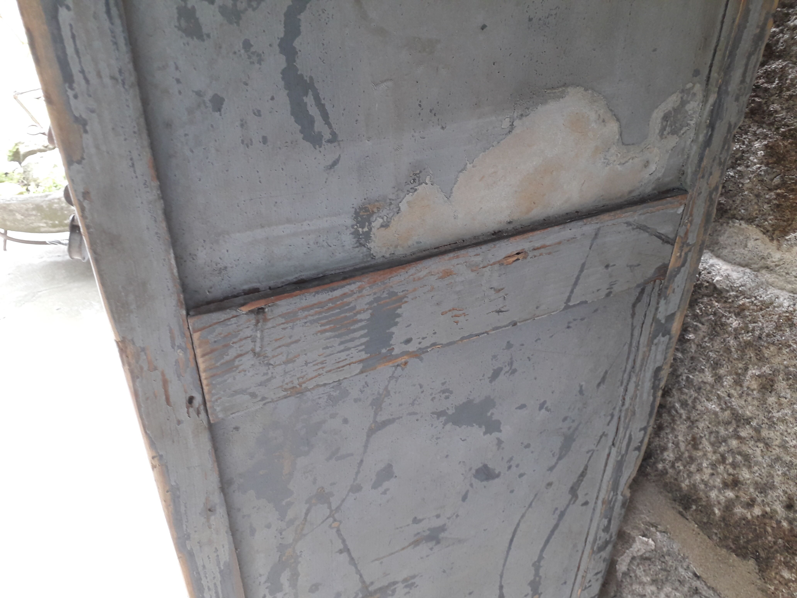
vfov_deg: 51.4
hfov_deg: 65.3
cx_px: 398
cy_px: 299
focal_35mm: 27
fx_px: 622
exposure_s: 1/50
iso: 80
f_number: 1.9
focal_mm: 3.6
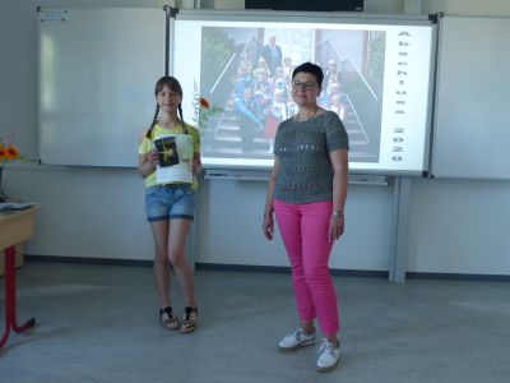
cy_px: 192
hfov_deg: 51.4
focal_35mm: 36
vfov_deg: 39.7
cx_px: 255
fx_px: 530
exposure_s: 1/60
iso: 250
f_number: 2.8
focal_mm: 6.4
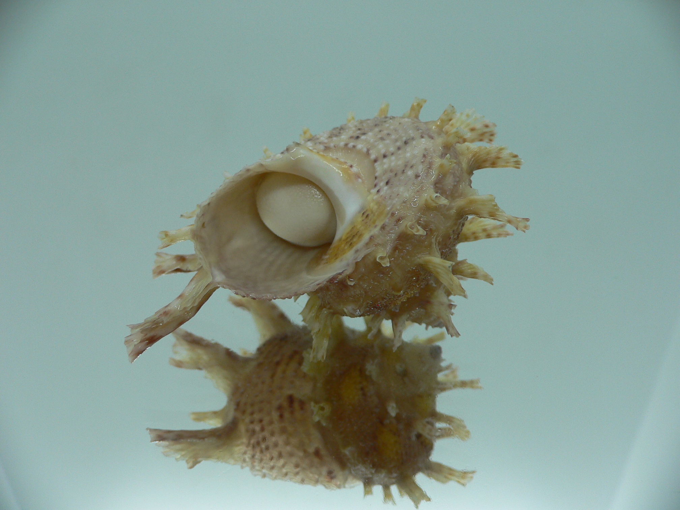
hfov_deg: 52.6
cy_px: 255
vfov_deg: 40.7
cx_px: 340
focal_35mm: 35
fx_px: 688
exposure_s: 1/60
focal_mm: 4.6
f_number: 2.8
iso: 80
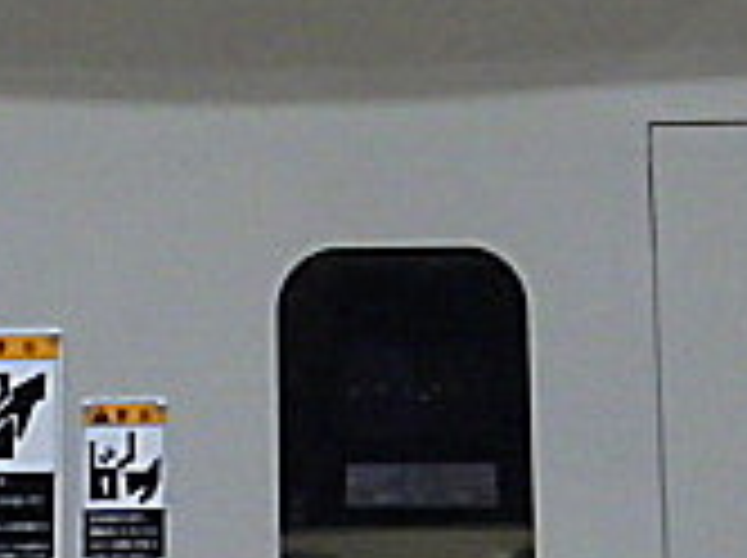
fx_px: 2327
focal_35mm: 108
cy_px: -270
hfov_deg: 18.2
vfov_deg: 13.0
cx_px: 302
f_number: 3.5
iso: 1250
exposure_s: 1/45
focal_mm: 5
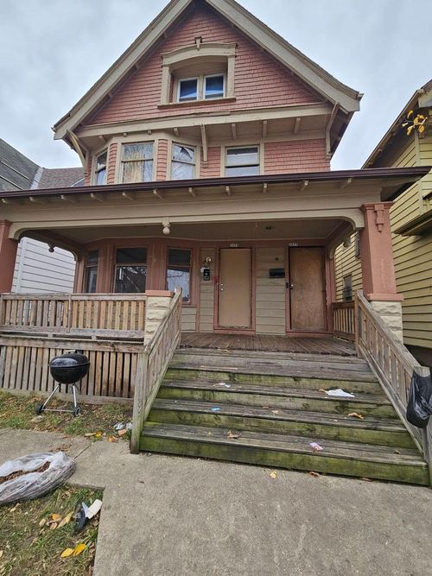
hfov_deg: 89.9
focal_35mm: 13
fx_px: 216
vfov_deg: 106.2
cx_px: 216
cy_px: 288
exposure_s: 1/207
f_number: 2.2
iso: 80
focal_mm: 2.2
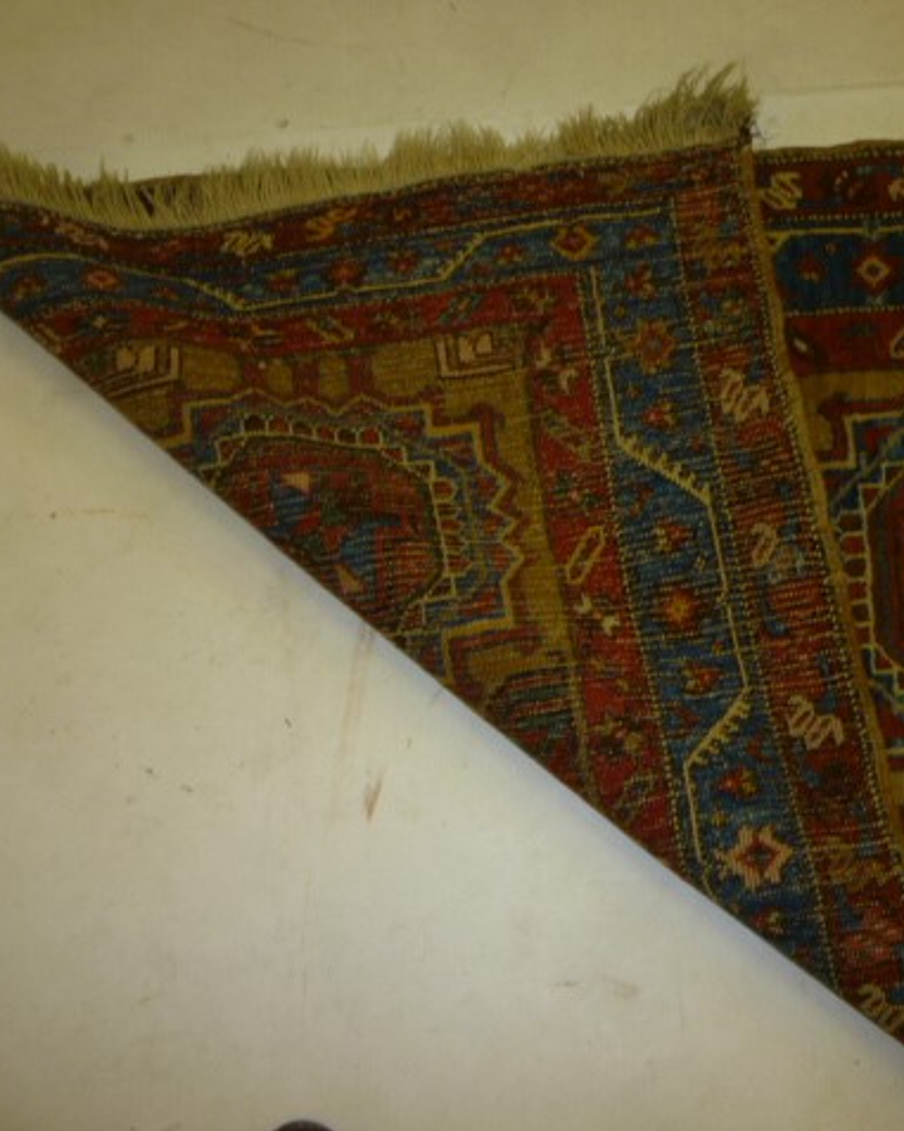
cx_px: 586
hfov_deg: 38.8
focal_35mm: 38
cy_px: 564
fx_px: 1272
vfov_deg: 48.0
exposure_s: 1/30
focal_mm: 5.2
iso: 100
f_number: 3.3
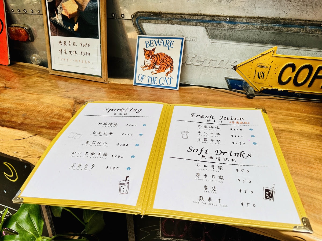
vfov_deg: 56.8
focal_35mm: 24
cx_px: 161
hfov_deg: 71.6
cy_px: 120
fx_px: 223
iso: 80
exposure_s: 1/539
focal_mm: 6.76
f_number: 1.78
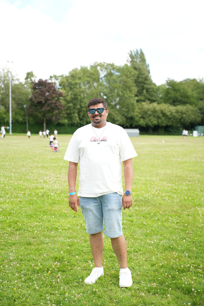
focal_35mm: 46
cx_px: 102
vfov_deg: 42.3
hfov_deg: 28.9
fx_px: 395
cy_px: 153
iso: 250
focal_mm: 46.5
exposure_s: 1/800
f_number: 2.8
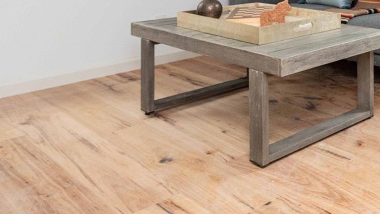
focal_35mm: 43
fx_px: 433
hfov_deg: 37.9
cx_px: 435
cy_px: -48
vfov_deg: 24.8
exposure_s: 1/125
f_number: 5.6
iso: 720
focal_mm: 15
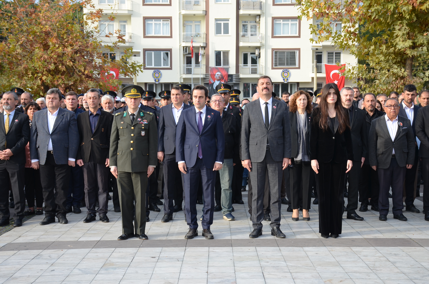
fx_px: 749
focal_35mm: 63
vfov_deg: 21.5
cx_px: 214
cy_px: 142
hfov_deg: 32.0
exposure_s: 1/160
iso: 200
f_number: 6.3
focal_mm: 42
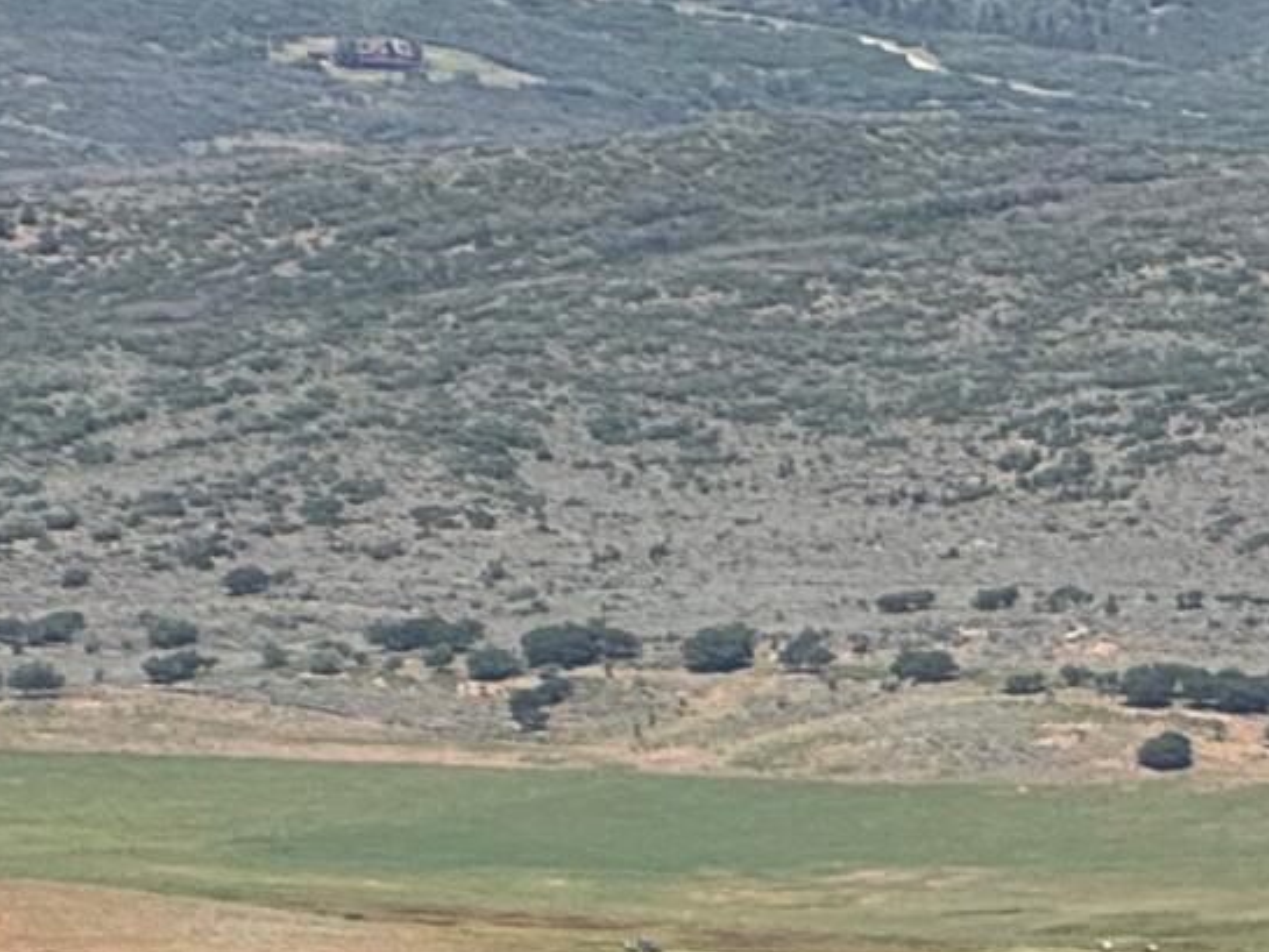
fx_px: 15547
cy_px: 1313
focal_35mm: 424
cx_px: 3316
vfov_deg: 3.5
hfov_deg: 4.5
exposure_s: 1/661
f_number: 2.8
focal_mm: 9
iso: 25
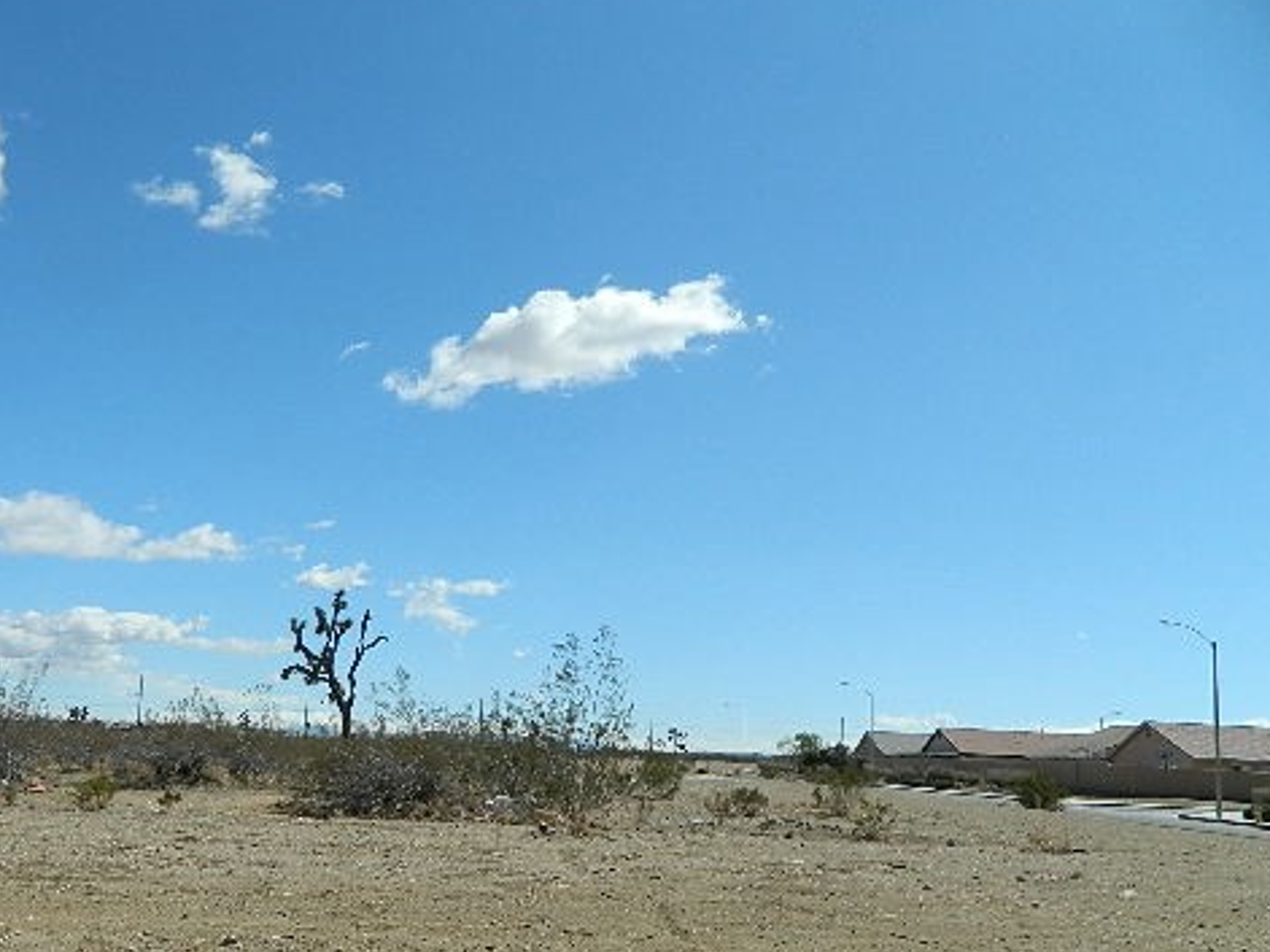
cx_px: 426
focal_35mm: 34
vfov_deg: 41.4
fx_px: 1247
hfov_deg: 52.9
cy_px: 609
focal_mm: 4.5
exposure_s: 1/250
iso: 80
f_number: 8.7
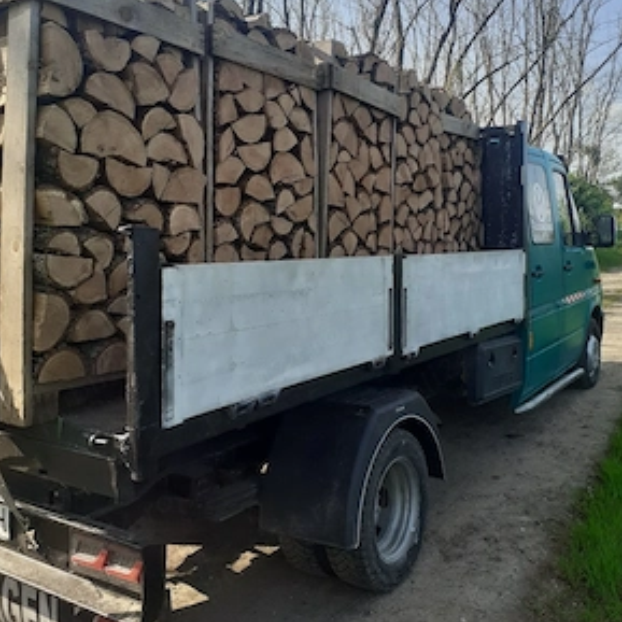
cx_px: 314
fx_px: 671
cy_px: 235
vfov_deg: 49.3
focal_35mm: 33
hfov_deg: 49.7
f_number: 1.9
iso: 40
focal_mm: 3.6
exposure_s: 1/714
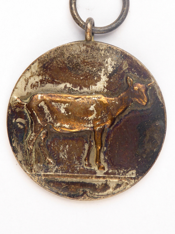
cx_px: 81
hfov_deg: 11.3
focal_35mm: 131
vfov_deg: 15.0
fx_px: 883
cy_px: 79
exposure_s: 1/13
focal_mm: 14.1
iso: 100
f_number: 8
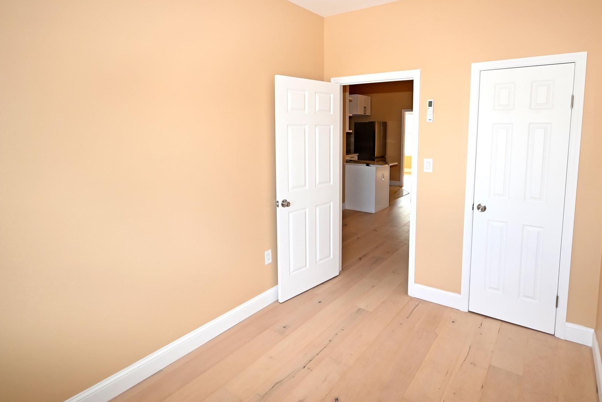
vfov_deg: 63.9
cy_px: 157
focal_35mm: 19
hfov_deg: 86.7
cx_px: 324
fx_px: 318
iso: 200
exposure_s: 1/60
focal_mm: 10
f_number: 4
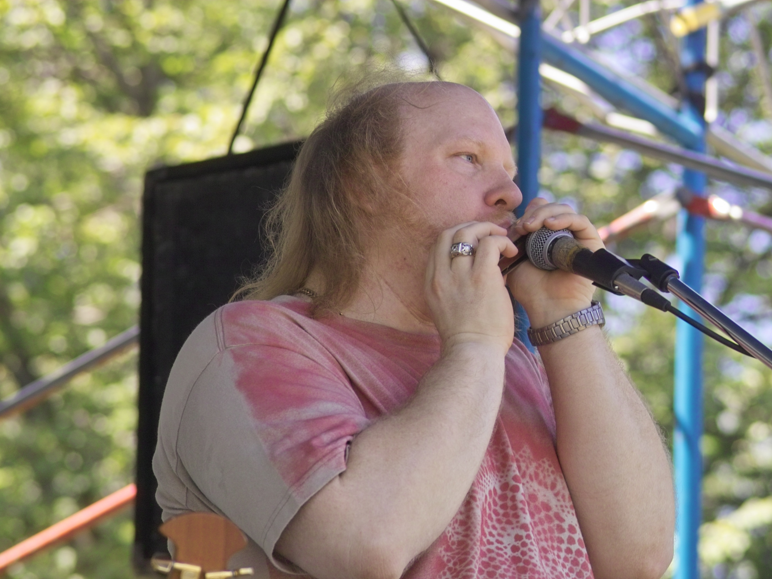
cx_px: 424
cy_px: 290
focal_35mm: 194
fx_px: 4327
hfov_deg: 10.2
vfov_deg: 7.7
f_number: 4
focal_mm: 105
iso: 200
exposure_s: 1/180
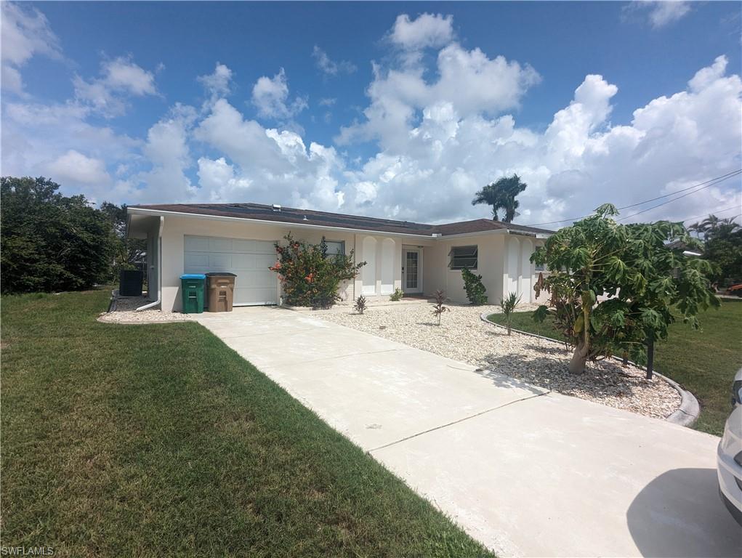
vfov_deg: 78.2
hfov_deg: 94.4
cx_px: 371
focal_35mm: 16
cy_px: 279
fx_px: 343
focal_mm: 2.35
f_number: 2.2
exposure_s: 1/3096
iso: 69
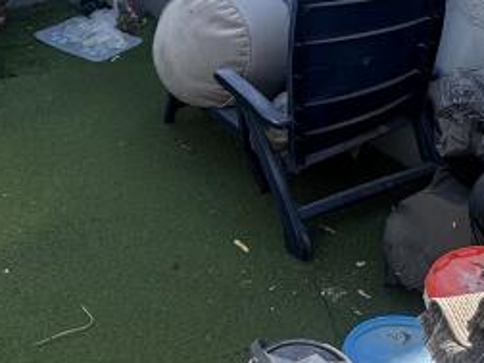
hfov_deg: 33.8
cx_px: 236
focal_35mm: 57
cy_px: -15
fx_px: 797
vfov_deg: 24.3
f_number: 2.2
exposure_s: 1/311
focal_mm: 2.22
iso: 40
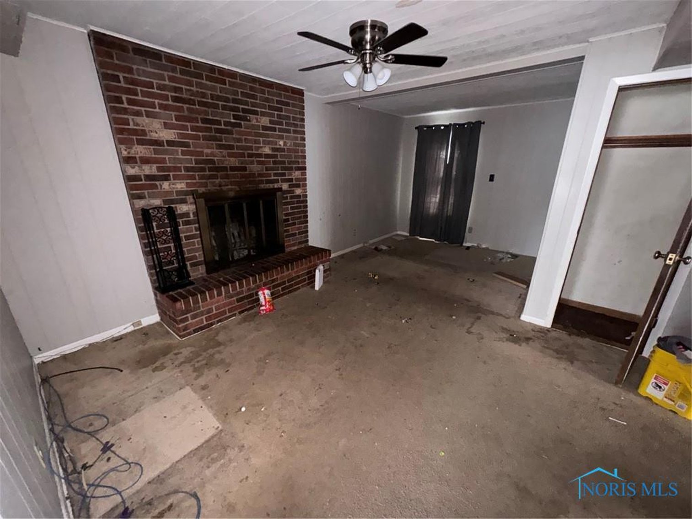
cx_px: 346
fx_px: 280
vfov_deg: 85.7
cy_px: 260
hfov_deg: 102.1
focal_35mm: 14
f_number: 2.2
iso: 640
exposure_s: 1/16
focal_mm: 2.22
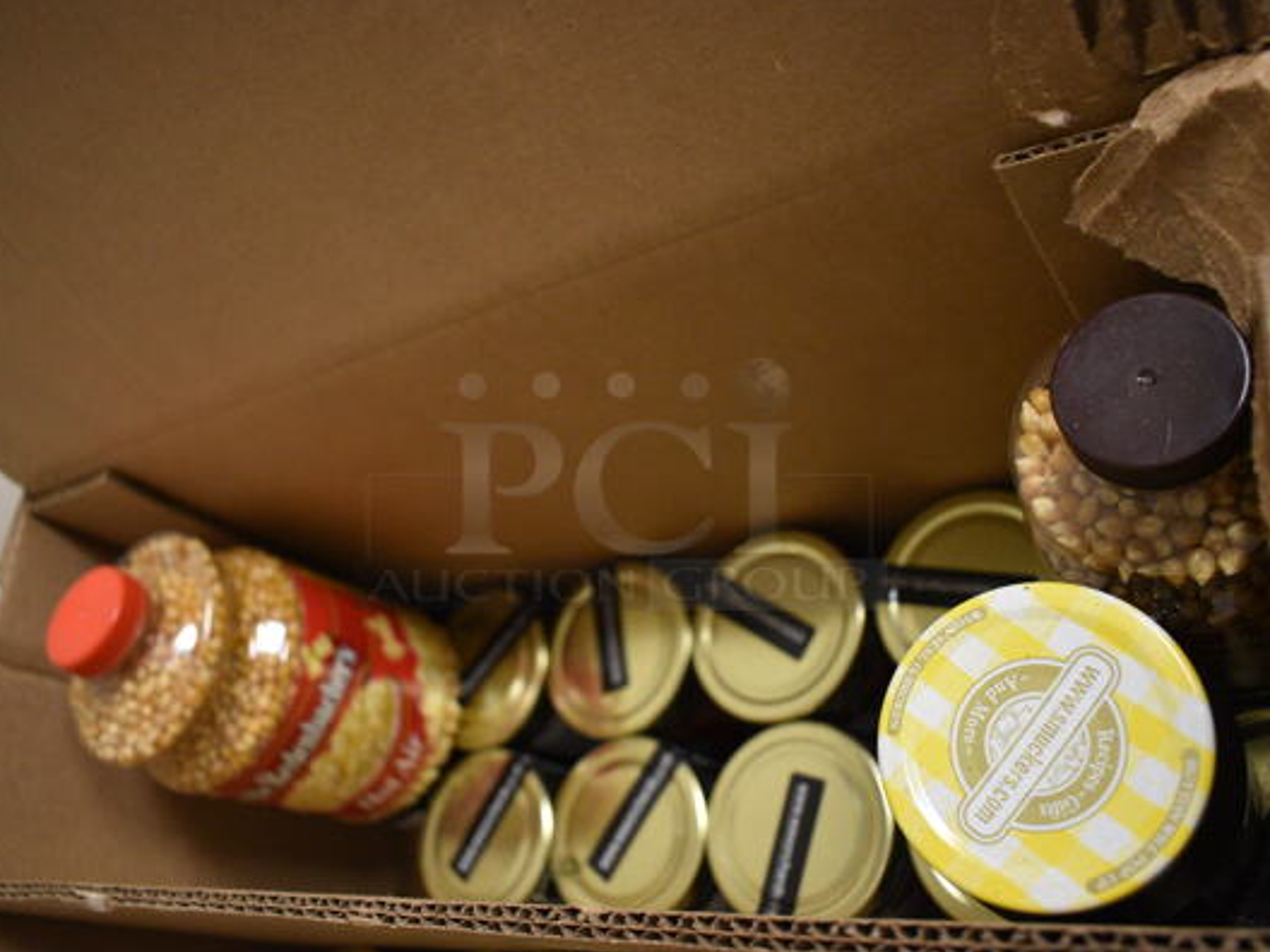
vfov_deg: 46.8
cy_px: 483
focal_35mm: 30
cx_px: 621
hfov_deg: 60.0
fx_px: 1101
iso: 1800
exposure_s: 1/60
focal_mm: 18
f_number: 4
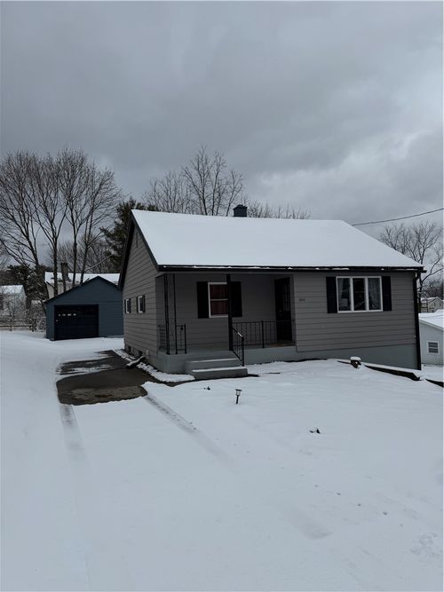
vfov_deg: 71.6
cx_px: 222
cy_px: 296
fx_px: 411
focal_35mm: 24
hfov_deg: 56.8
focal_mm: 6.76
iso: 80
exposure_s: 1/8130
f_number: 1.78
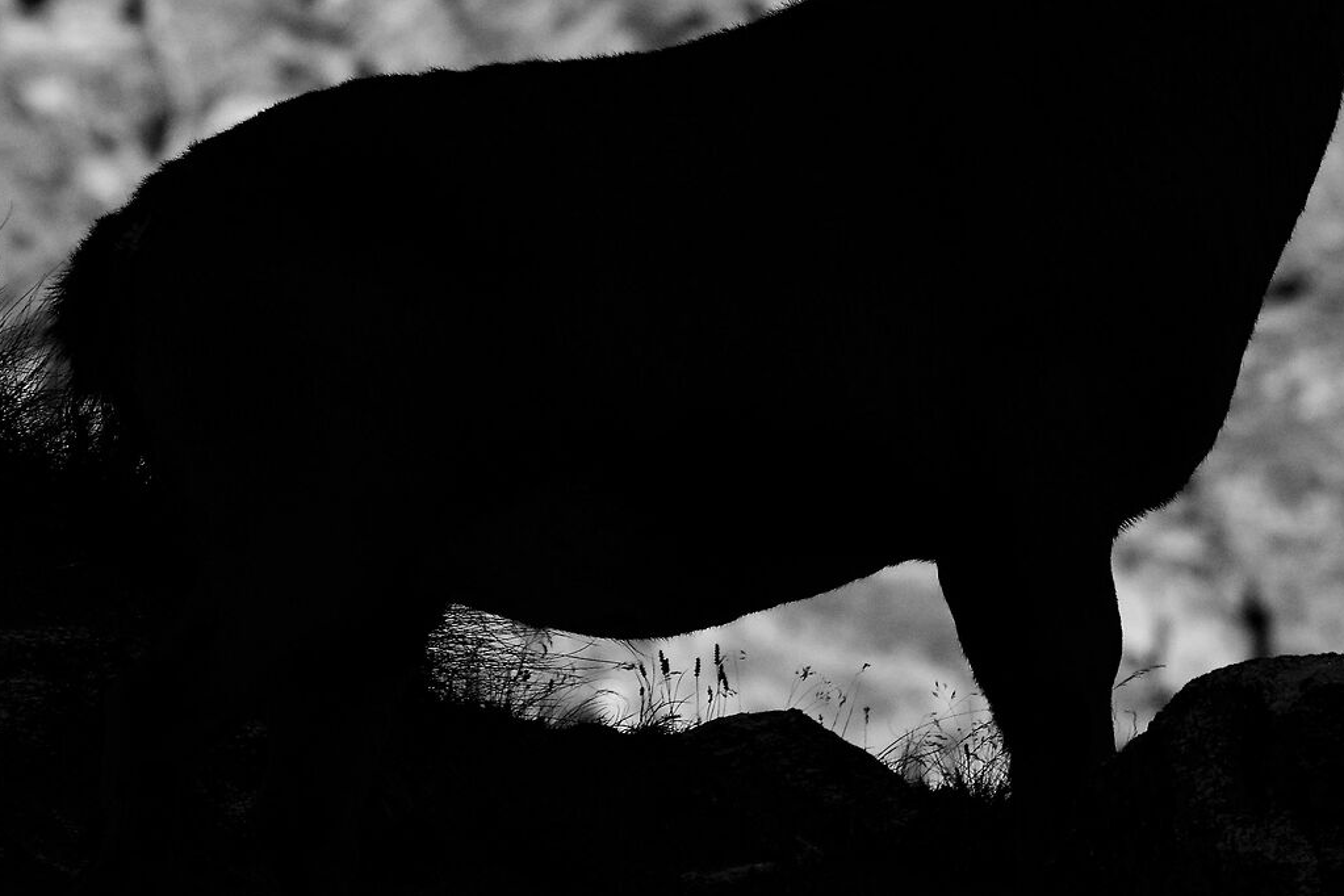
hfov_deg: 3.9
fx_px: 19710
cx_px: 1370
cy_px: 104
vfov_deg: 2.6
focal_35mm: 528
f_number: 6.3
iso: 800
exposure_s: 1/3200
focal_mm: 150
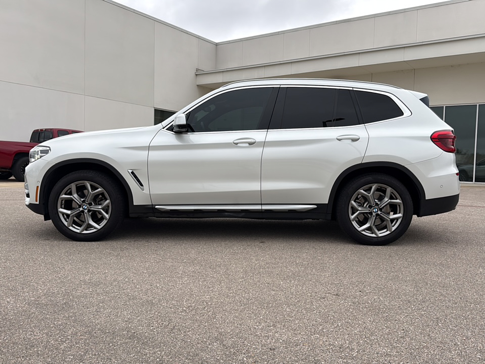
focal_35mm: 25
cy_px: 182
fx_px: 350
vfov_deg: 54.9
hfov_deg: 69.4
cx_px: 242
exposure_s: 1/742
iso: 80
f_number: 1.78
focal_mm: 6.76
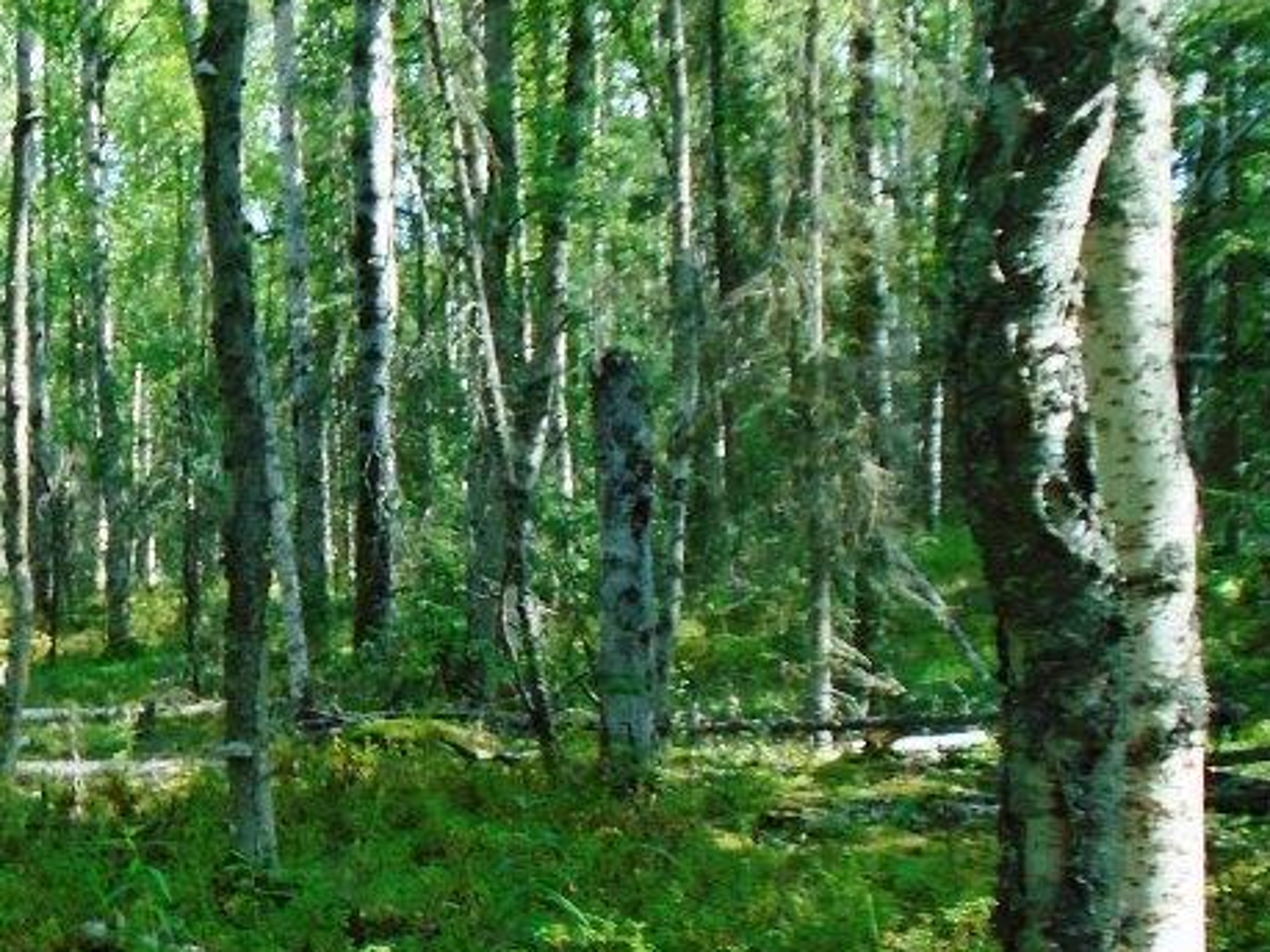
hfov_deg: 30.2
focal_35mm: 58
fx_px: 2127
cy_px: 739
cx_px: -89
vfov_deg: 24.9
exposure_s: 1/125
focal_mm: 4.6
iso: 100
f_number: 3.2
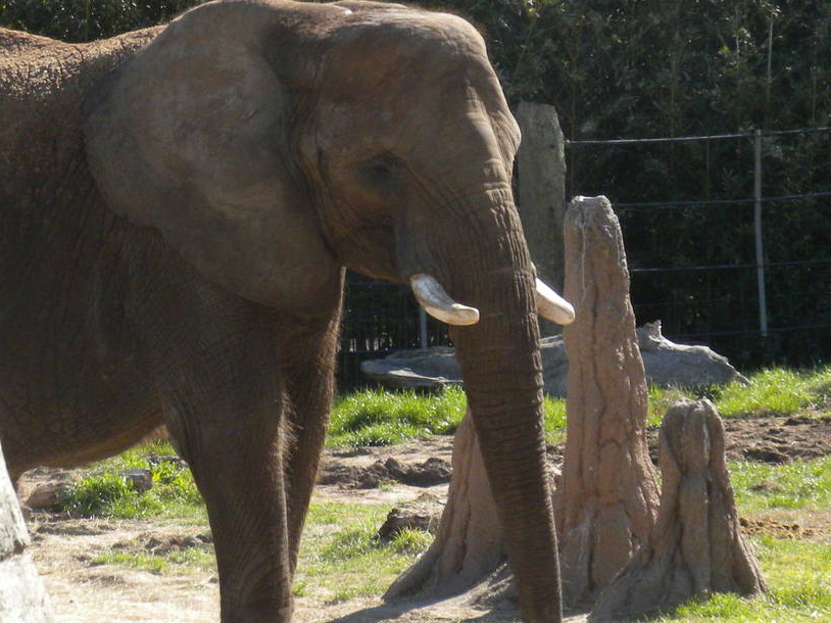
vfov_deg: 6.3
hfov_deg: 8.4
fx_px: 5616
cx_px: 96
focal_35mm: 234
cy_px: 267
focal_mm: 21
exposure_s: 1/500
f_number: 5.1
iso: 154
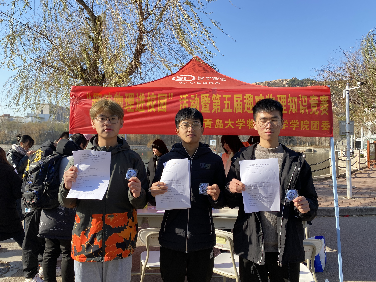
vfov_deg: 53.1
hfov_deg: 67.3
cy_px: 141
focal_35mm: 26
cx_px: 188
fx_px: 282
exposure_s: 1/1135
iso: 32
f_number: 1.8
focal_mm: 4.25
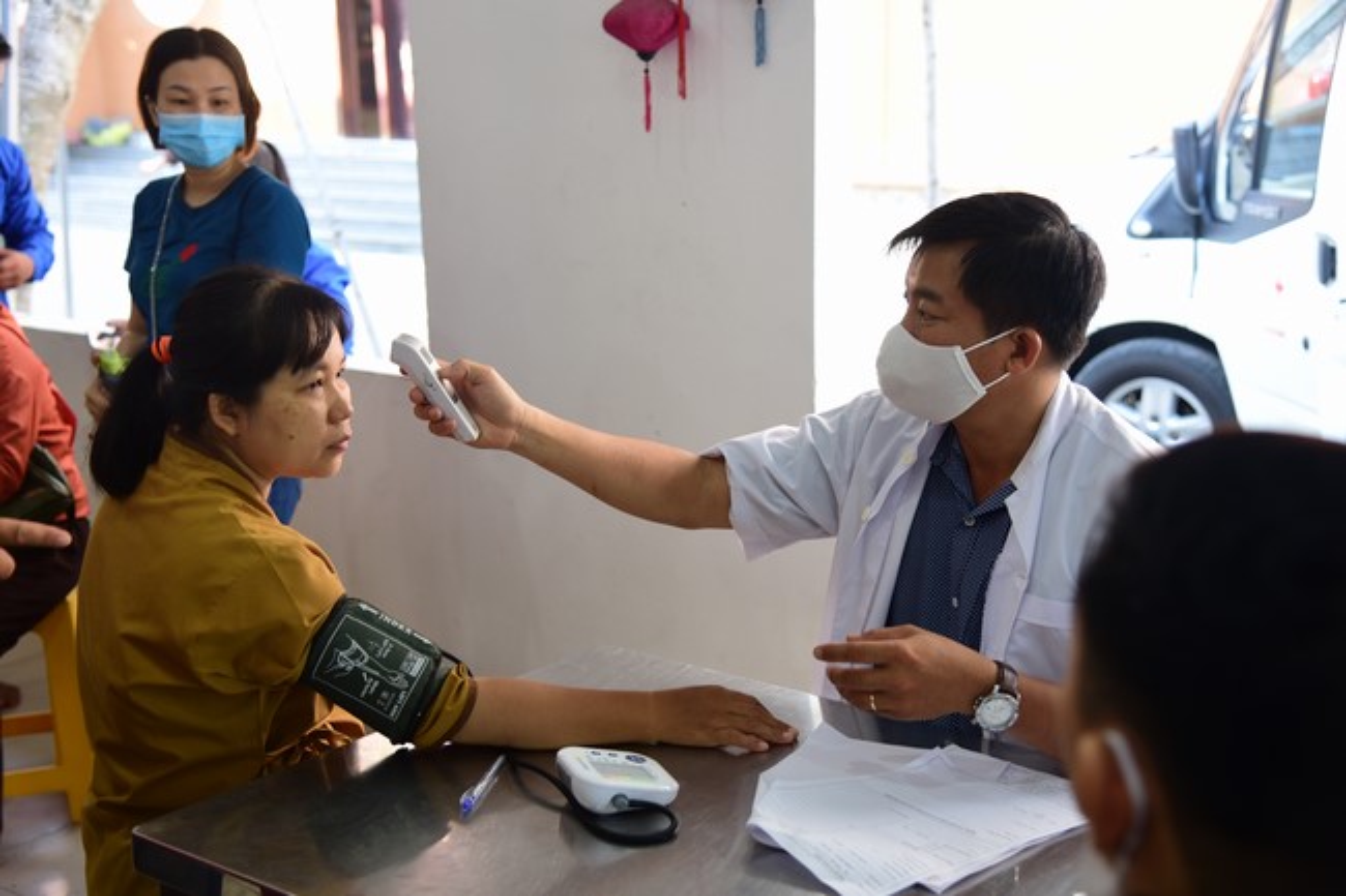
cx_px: 673
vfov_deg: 27.0
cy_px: 448
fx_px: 1869
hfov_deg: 39.6
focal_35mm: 50
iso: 640
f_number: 4
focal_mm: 50
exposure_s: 1/60
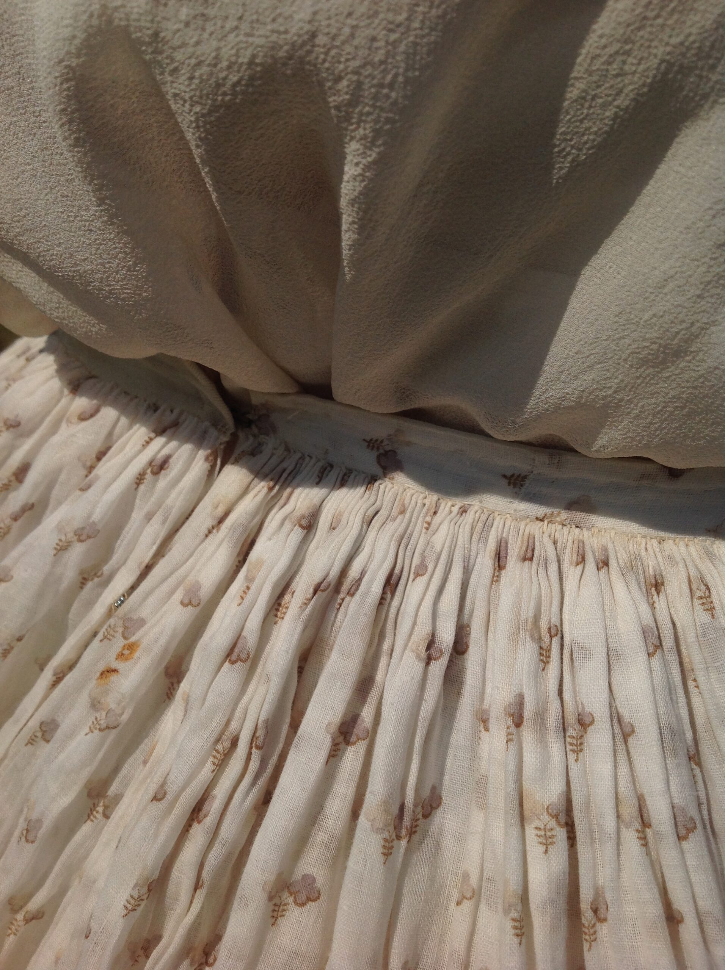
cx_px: 362
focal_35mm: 35
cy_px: 485
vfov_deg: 52.7
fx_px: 980
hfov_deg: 40.6
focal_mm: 4.28
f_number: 2.4
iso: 50
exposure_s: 1/10101
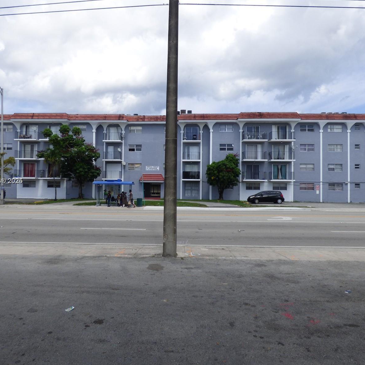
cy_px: 181
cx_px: 171
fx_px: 286
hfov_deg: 65.0
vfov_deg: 65.0
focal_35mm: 24
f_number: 2.8
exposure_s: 1/2000
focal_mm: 3.58
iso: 100
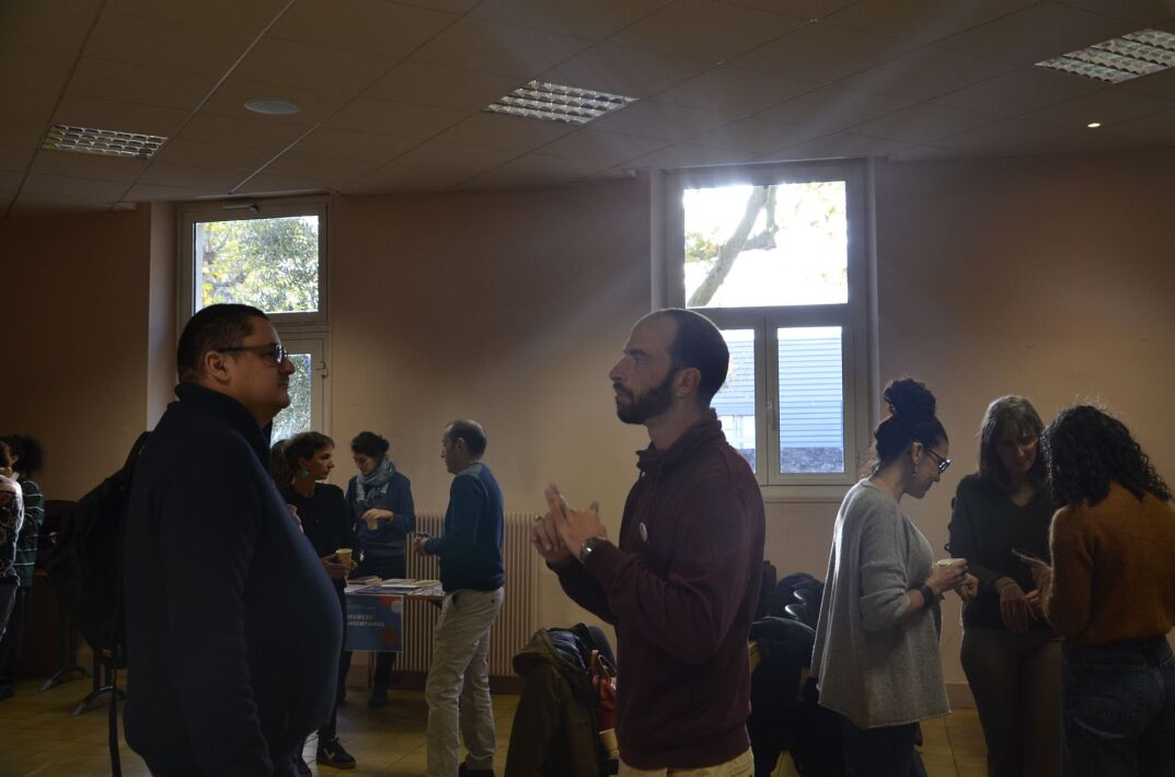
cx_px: 588
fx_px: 1221
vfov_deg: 35.3
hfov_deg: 51.4
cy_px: 388
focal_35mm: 38
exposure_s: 1/80
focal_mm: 25
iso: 400
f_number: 4.5
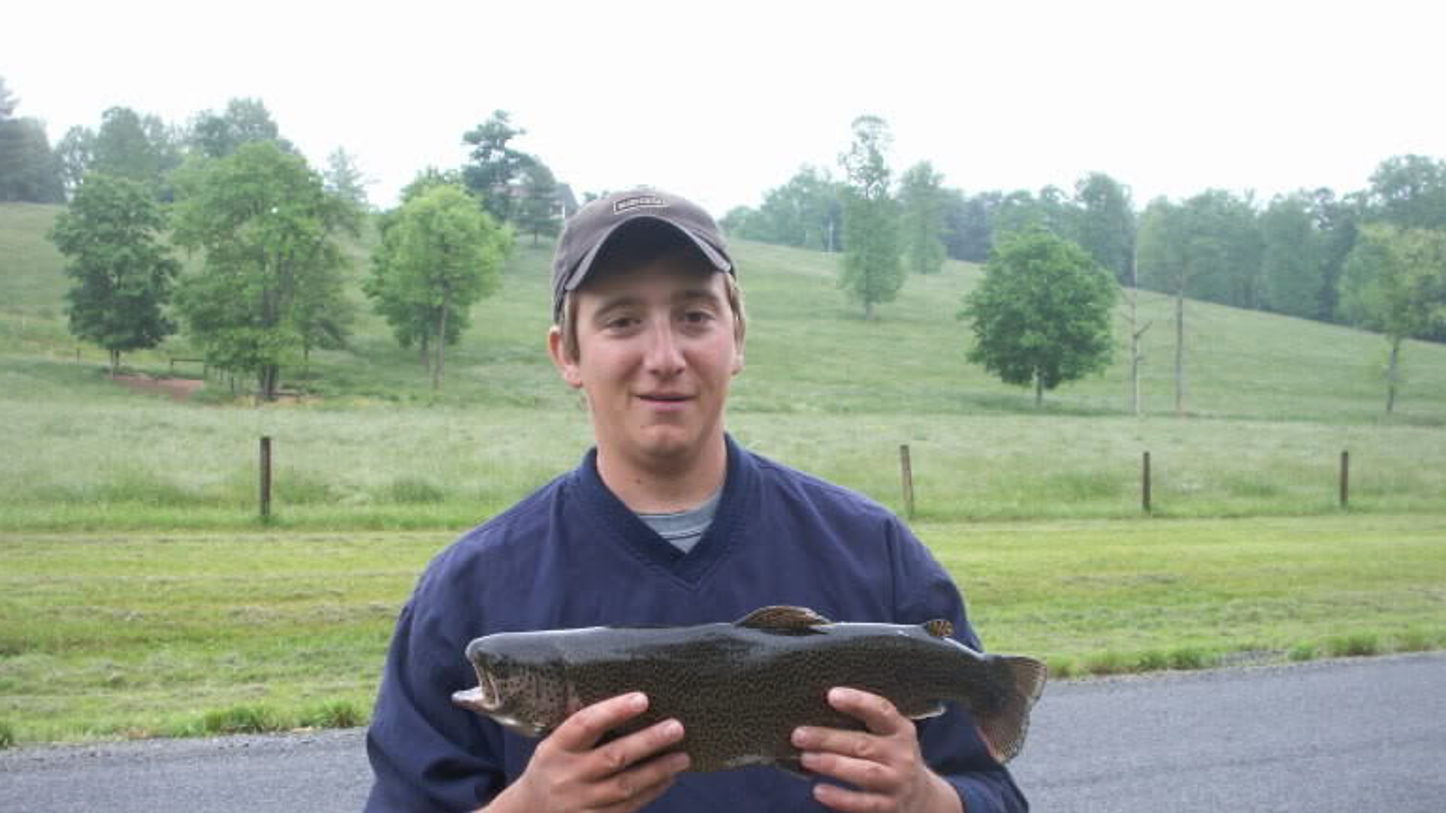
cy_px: 508
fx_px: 1610
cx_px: 715
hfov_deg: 48.4
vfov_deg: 28.2
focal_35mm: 42
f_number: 3.5
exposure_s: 1/40
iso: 64
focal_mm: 7.7
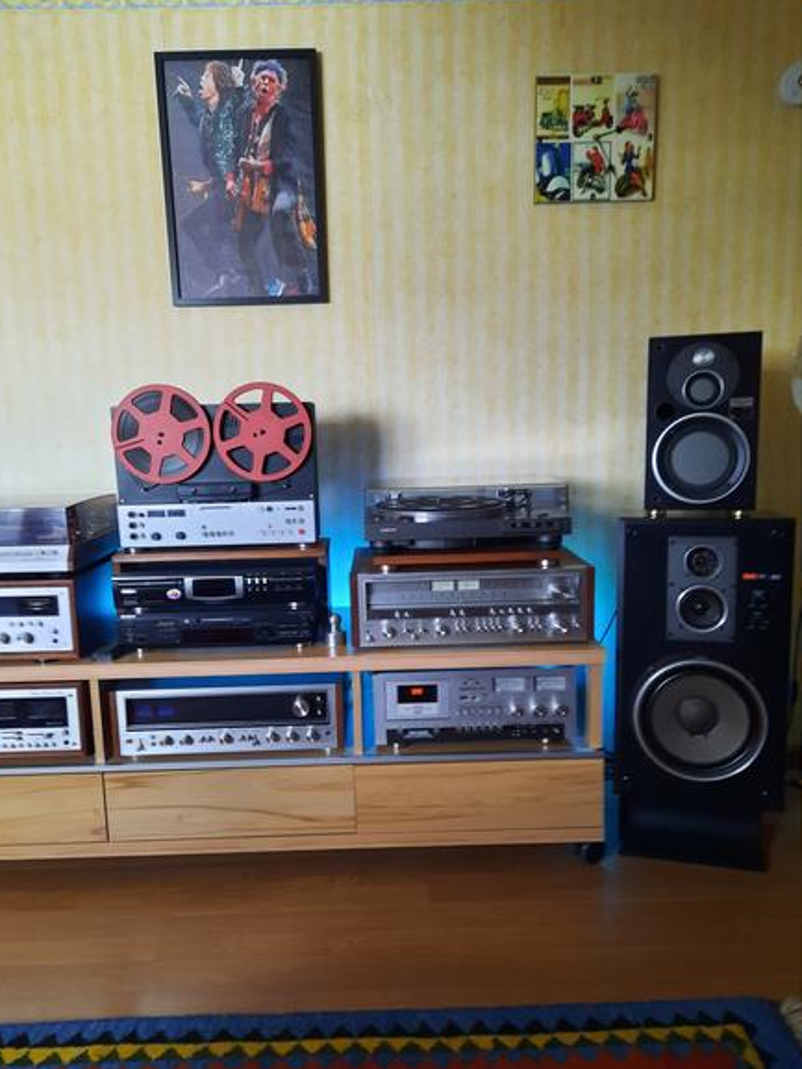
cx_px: 389
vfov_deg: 67.3
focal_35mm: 26
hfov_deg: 53.1
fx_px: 803
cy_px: 550
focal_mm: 4.6
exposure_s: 1/25
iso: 320
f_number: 2
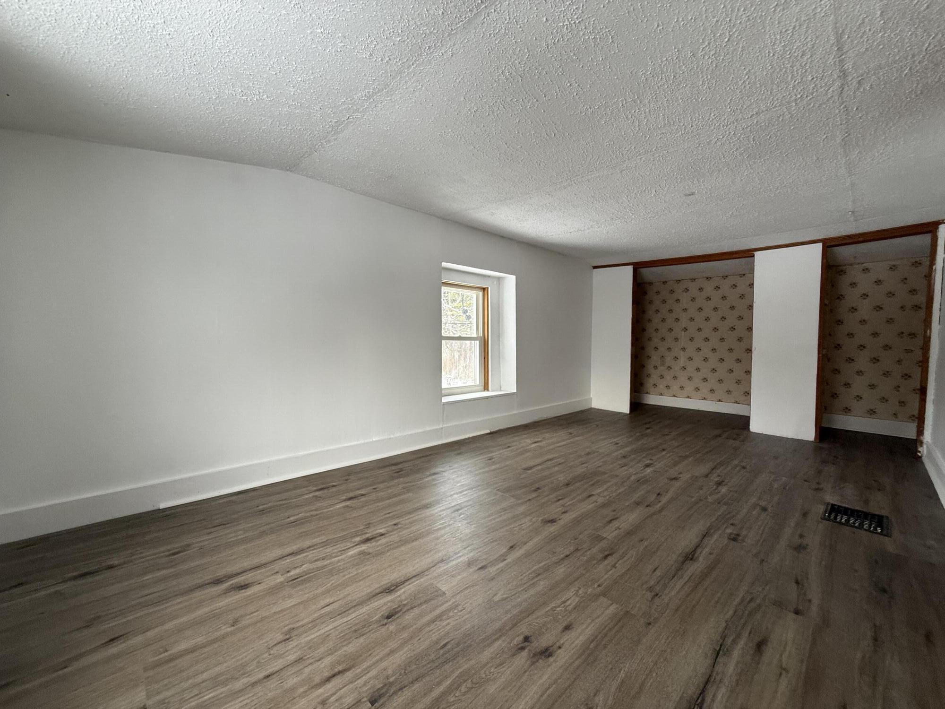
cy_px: 354
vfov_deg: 85.7
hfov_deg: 102.1
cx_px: 472
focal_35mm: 14
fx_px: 382
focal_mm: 2.22
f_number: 2.2
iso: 200
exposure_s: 1/99
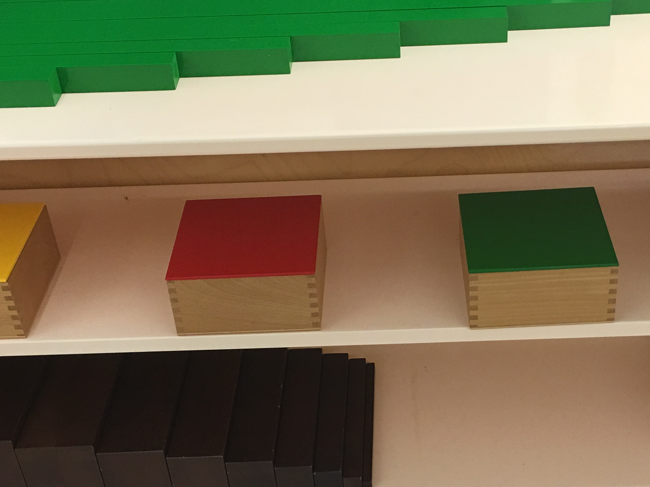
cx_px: 418
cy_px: 334
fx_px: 1089
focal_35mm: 58
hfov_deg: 33.0
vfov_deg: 25.1
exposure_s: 1/15
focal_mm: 4.15
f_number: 2.2
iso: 40
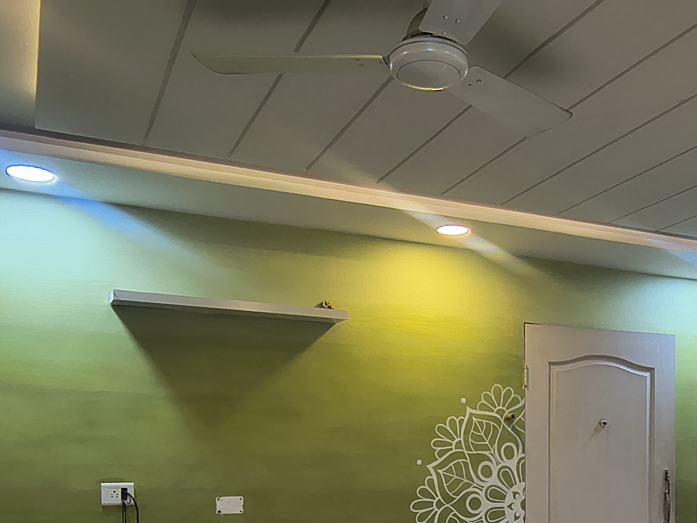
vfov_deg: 40.2
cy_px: 488
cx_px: 501
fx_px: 644
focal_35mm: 32
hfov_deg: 54.8
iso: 172
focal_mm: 2.13
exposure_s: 1/50
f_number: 2.2
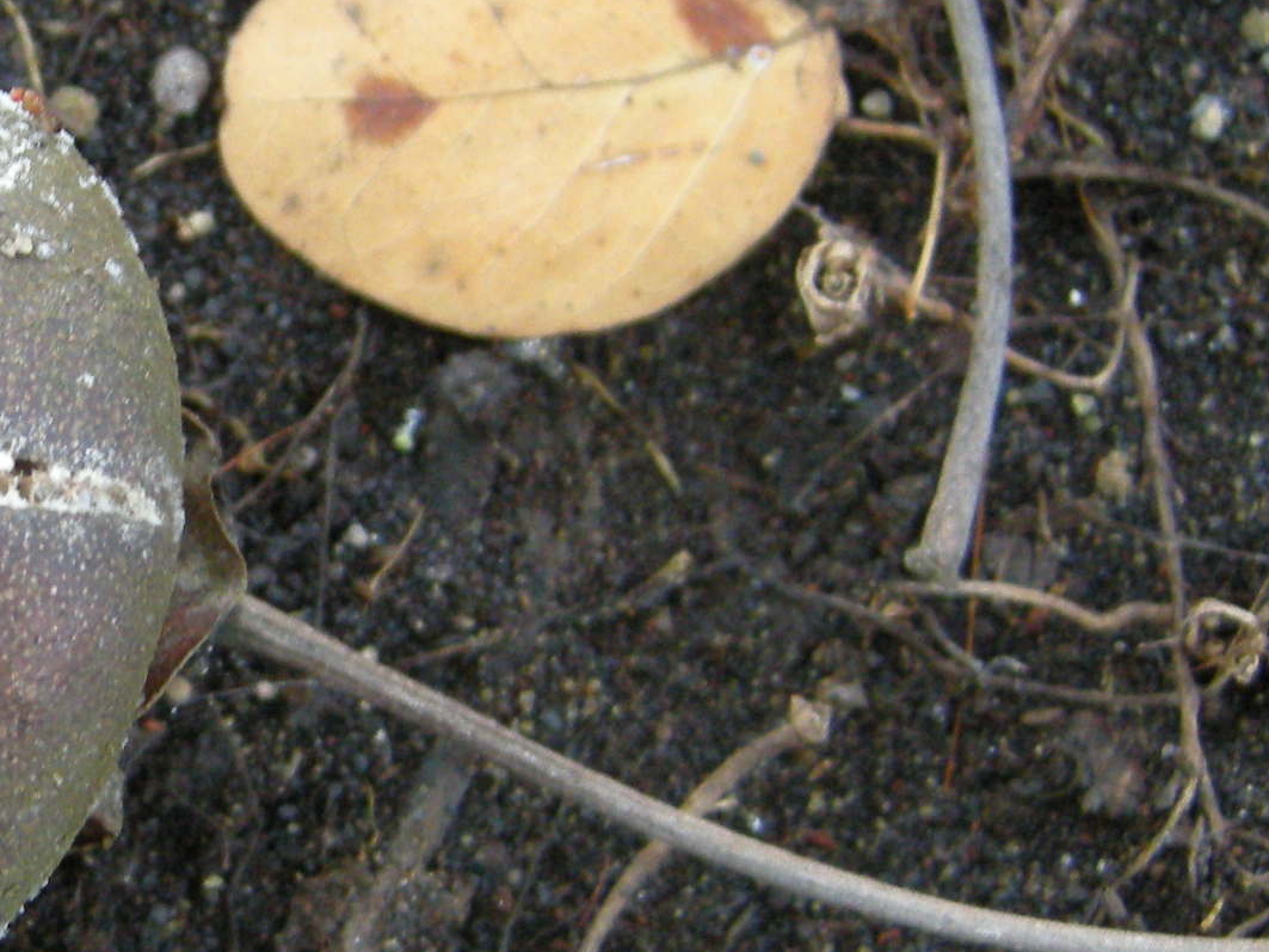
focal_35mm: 79
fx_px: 2896
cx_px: 401
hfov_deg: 24.6
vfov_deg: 18.6
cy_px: 620
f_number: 2.7
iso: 225
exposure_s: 1/51
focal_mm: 7.5
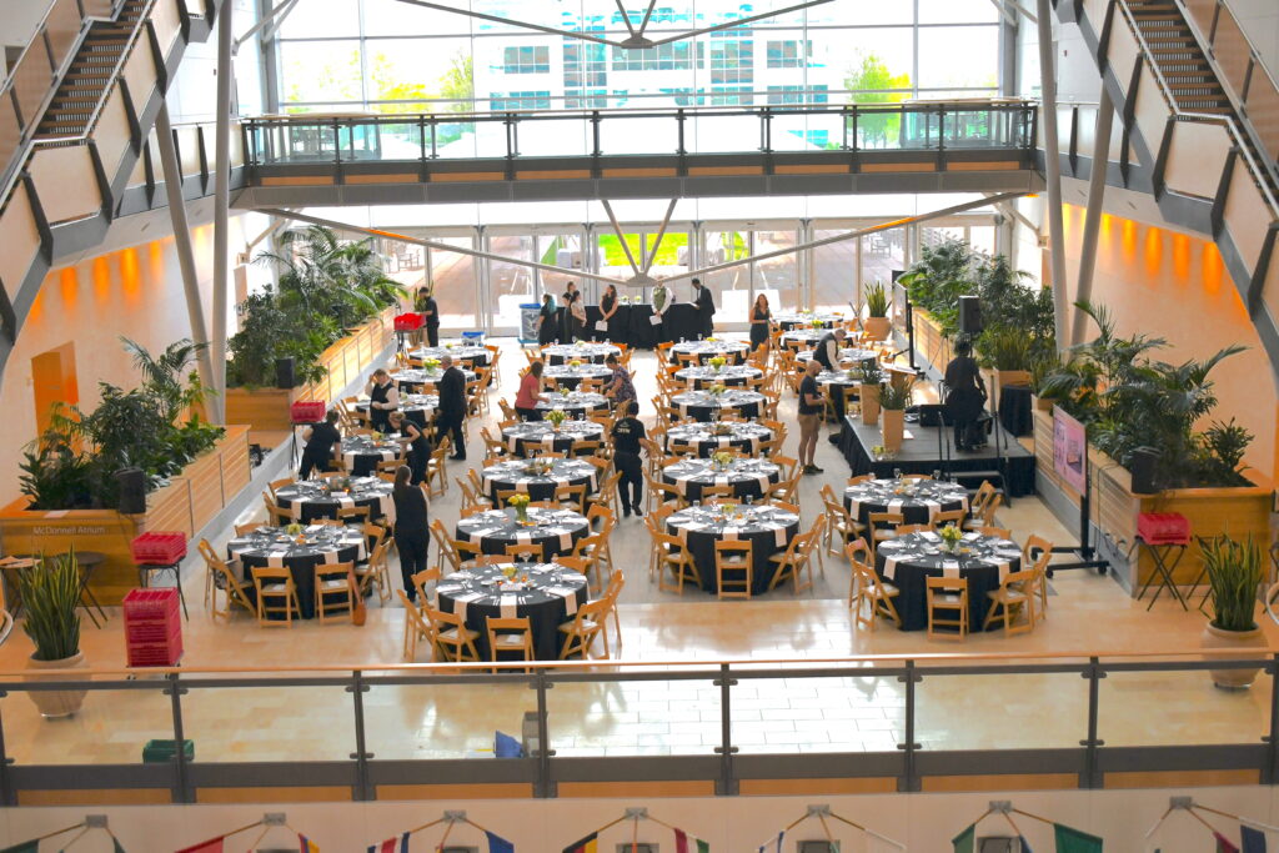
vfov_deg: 28.1
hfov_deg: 41.1
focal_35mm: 48
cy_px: 426
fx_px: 1705
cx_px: 640
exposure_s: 1/250
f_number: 4.5
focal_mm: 32
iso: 800
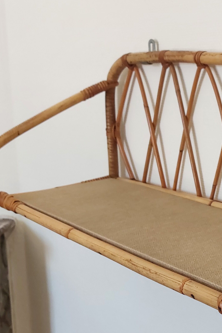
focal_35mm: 55
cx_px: 226
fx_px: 509
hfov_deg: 23.5
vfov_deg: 36.2
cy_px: 170
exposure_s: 1/100
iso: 250
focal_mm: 5.23
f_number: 1.8
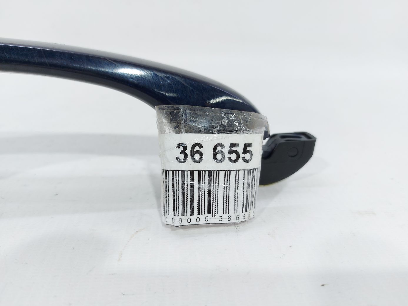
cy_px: 153
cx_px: 204
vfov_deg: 56.8
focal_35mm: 24
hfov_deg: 71.6
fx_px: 283
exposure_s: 1/50
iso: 64
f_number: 1.8
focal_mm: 5.23
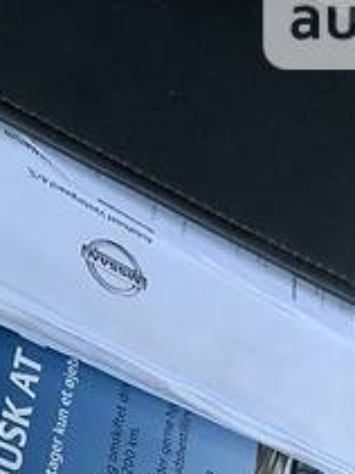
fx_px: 1013
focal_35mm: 74
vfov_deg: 23.3
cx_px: 115
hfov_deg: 19.8
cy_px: 620
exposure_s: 1/121
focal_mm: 4.2
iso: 32
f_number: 1.8
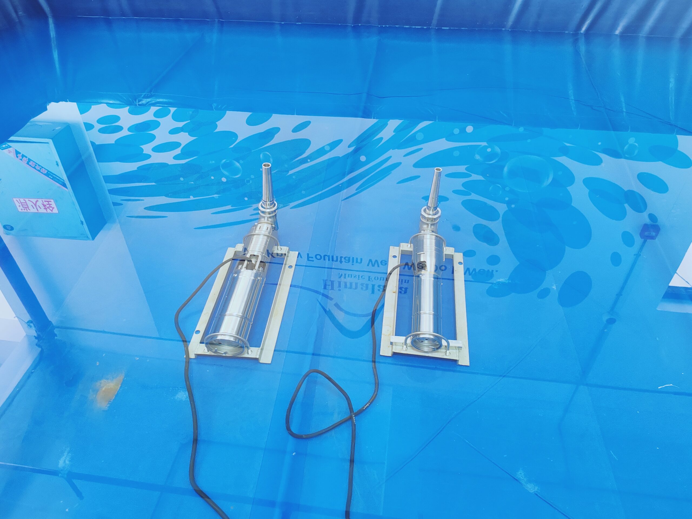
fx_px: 540
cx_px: 346
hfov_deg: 65.3
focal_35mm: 27
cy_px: 260
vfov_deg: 51.4
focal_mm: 6.12
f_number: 1.9
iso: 2000
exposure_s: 1/50
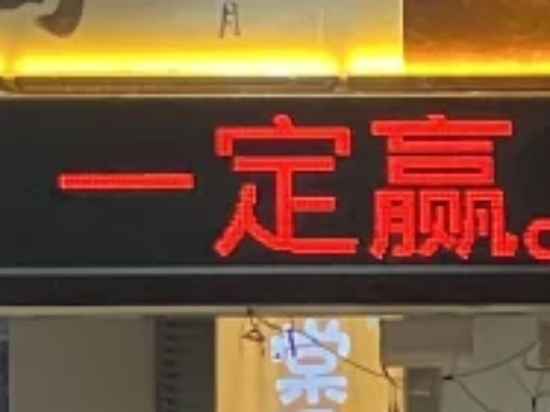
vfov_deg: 2.5
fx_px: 9400
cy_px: -344
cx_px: -479
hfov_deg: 3.3
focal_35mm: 592
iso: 200
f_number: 2.8
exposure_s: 1/50
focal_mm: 9
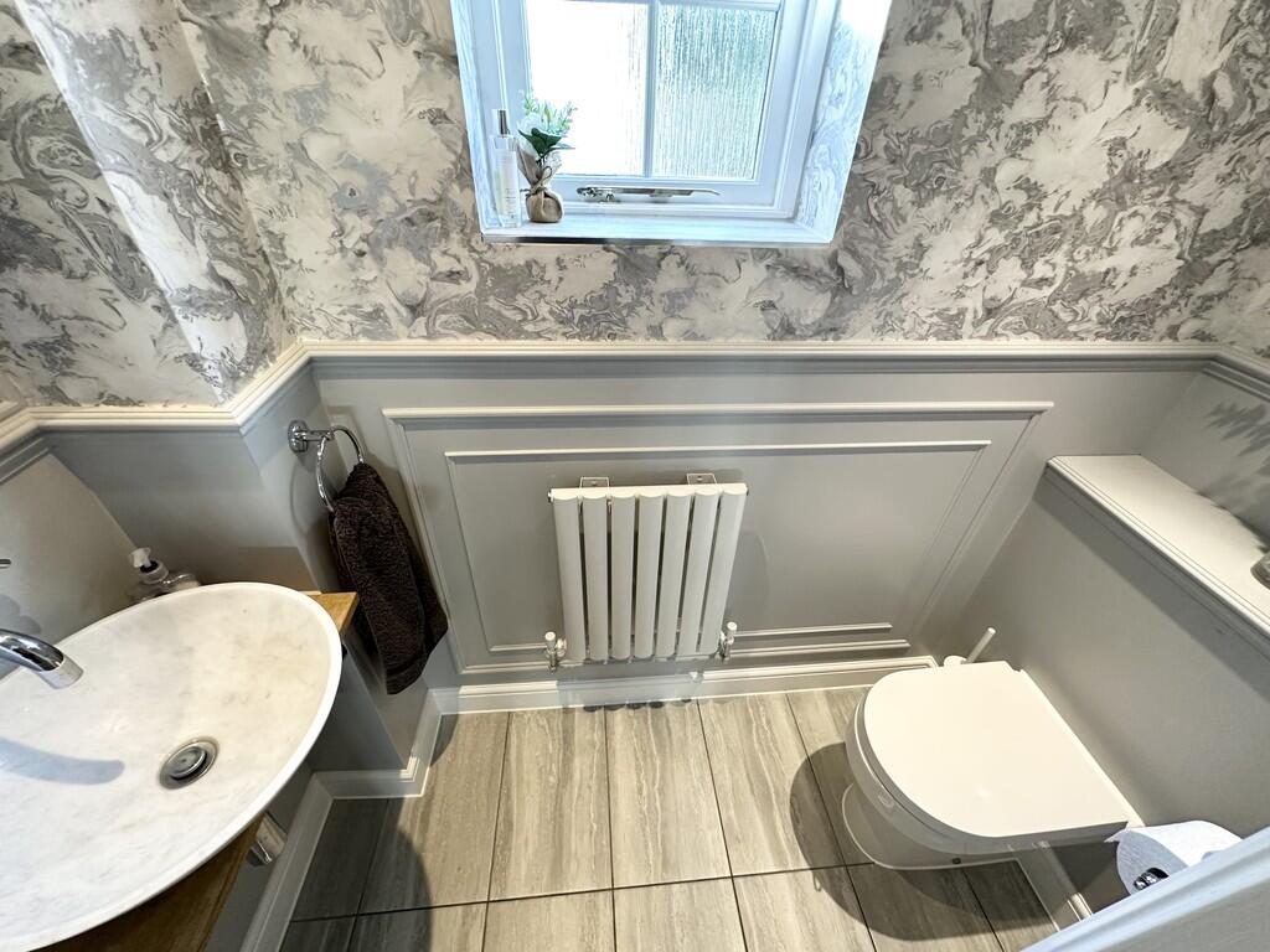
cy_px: 476
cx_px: 635
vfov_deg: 85.7
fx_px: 514
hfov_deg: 102.1
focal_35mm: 14
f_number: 2.2
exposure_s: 1/100
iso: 200
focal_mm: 2.22
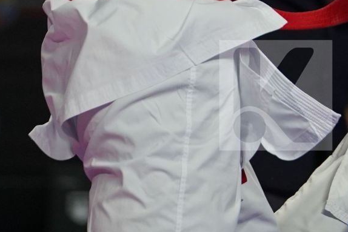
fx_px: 8943
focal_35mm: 925
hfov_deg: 2.2
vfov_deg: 1.5
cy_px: -120
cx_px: 276
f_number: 2.8
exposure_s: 1/1000
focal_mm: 197
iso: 1000
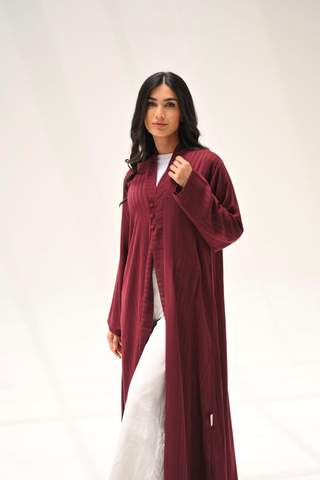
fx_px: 733
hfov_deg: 24.6
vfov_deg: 36.2
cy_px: 240
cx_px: 160
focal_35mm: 55
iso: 200
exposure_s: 1/800
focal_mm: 55
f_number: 4
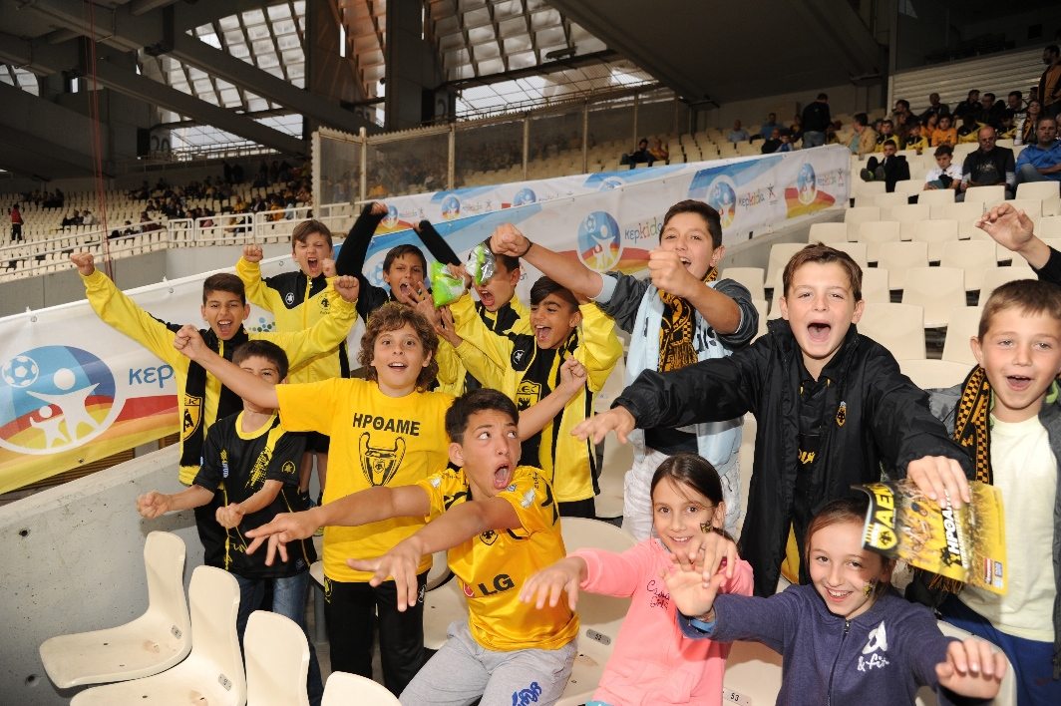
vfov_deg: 53.1
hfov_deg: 73.8
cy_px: 353
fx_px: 707
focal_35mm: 24
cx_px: 530
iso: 500
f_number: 4
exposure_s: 1/125
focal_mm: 24
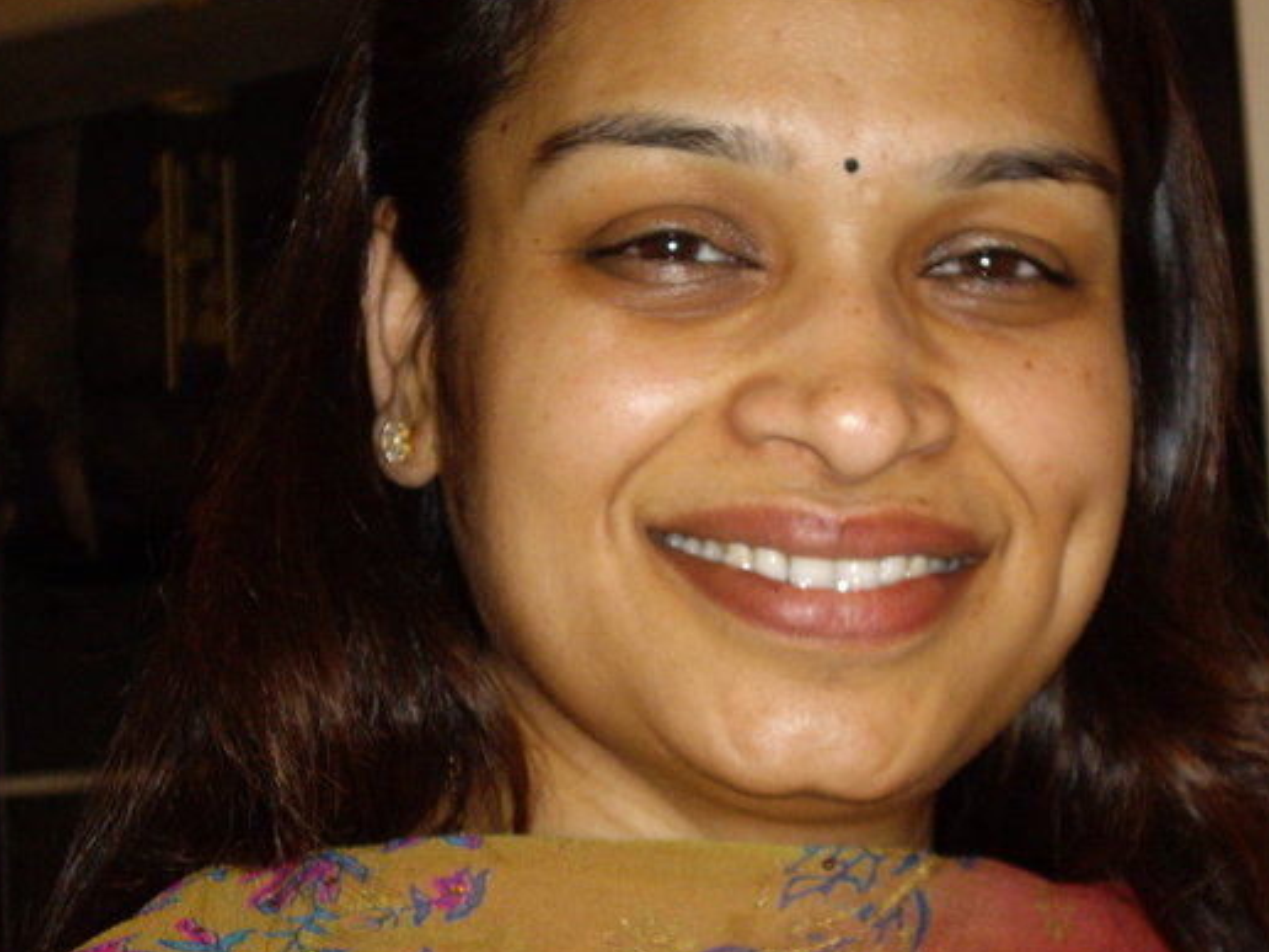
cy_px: 455
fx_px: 3593
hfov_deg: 20.0
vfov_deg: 15.1
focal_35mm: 98
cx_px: 713
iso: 200
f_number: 4.1
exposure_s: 1/80
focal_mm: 12.8
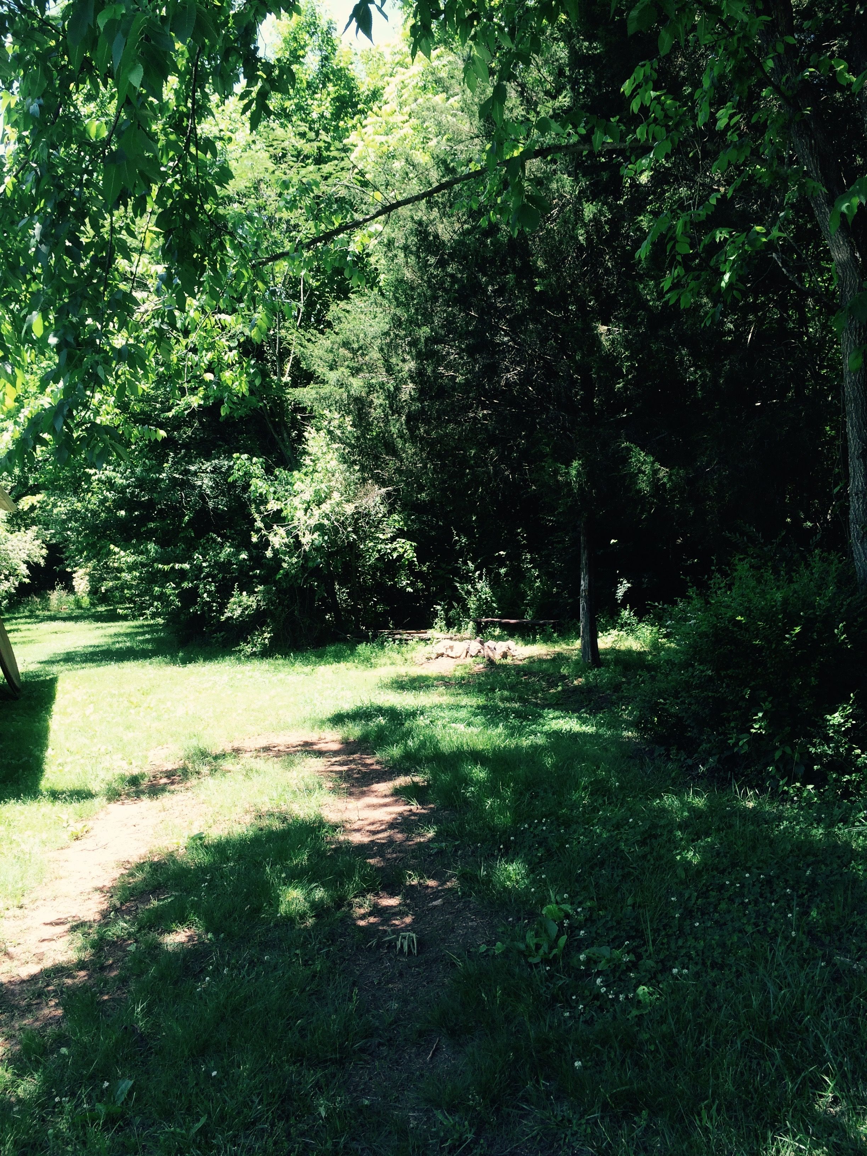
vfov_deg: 61.7
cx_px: 434
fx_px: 968
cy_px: 578
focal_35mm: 29
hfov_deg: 48.2
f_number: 2.2
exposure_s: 1/261
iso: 32
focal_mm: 4.15
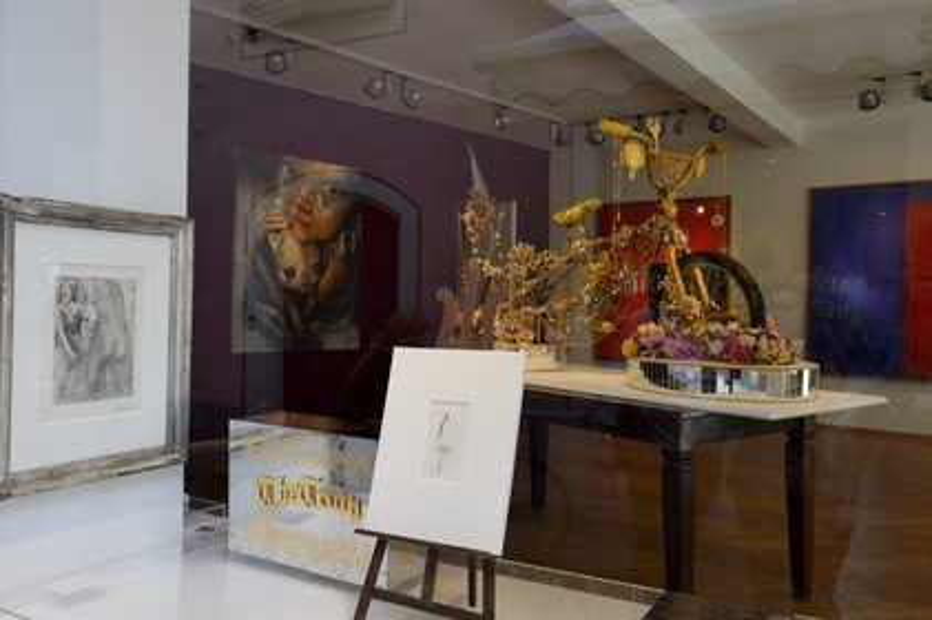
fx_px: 802
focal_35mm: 31
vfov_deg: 42.3
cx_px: 466
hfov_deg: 60.3
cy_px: 310
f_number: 7.1
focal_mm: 31
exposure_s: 1/40
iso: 200
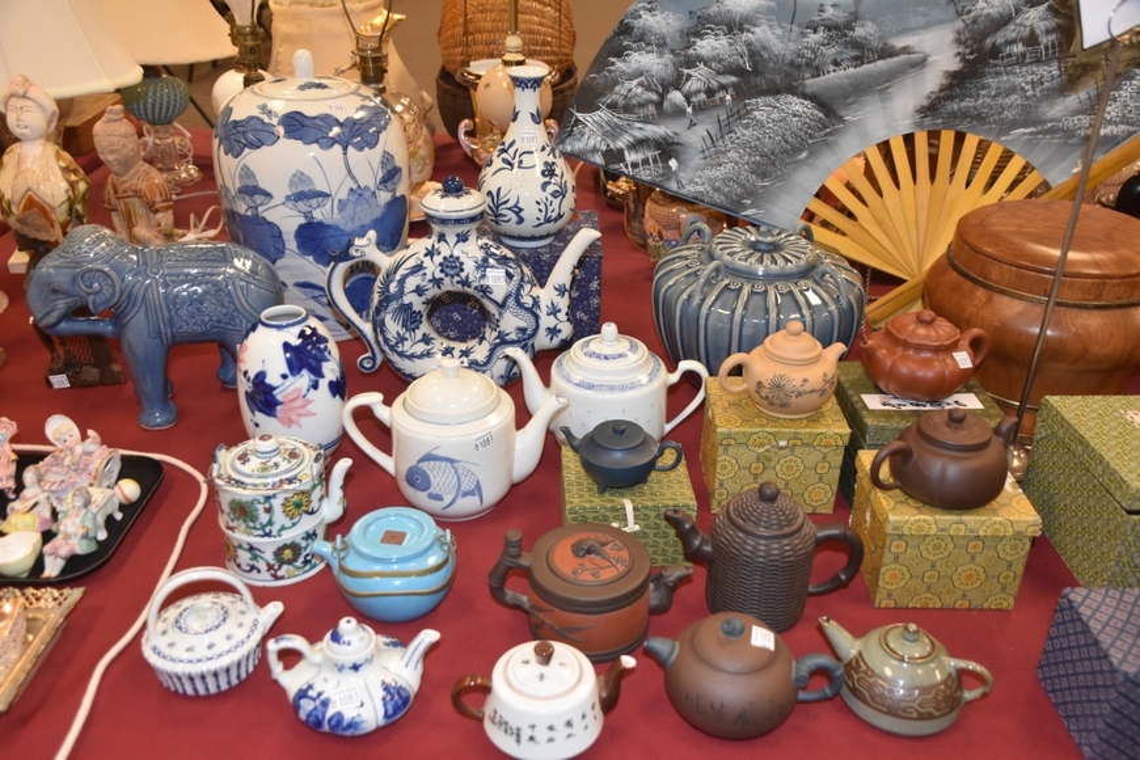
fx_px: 855
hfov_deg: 67.4
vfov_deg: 47.9
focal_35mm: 27
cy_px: 380
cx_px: 570
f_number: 3.5
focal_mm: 18
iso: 1100
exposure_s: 1/60
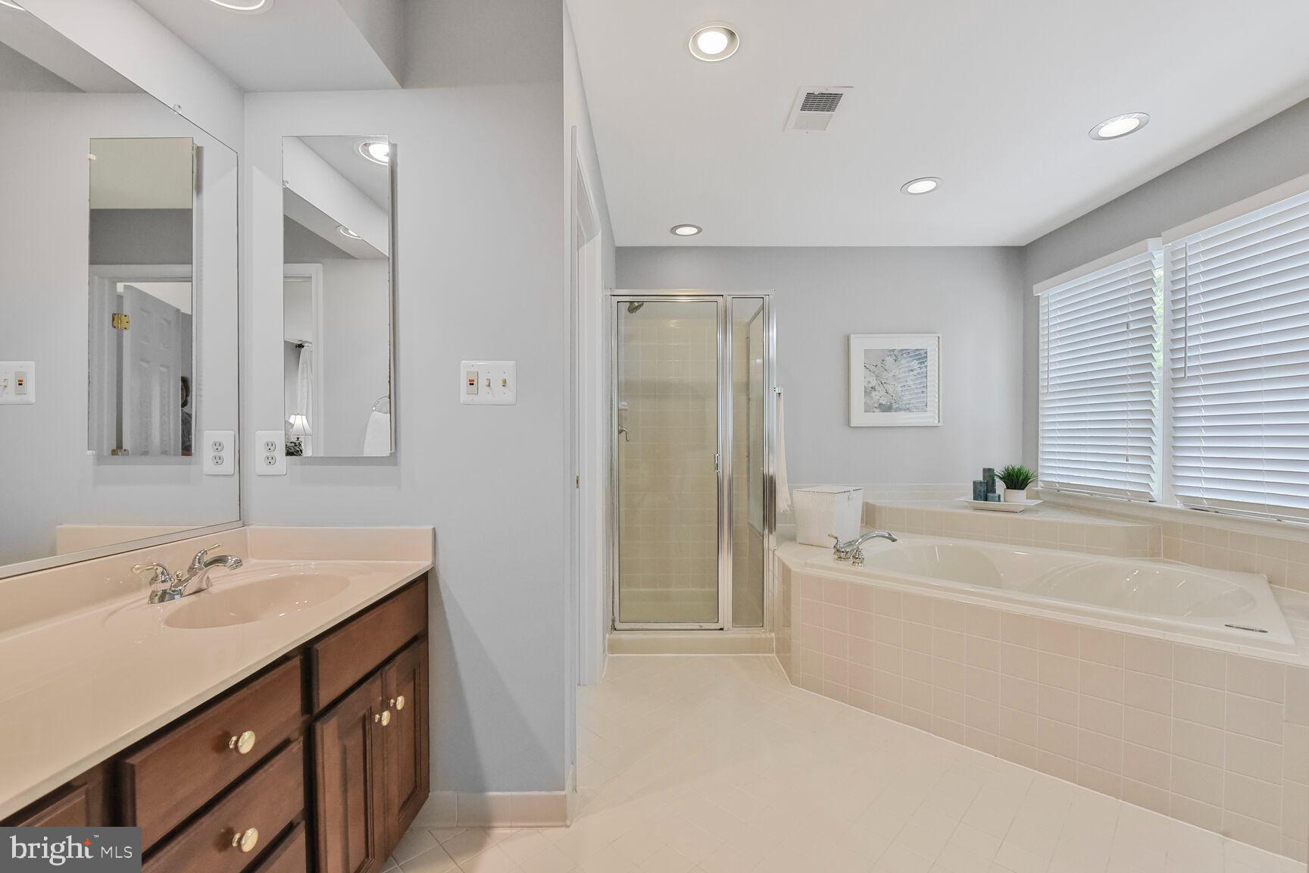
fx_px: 545
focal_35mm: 15
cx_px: 654
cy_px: 436
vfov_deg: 77.3
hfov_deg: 100.4
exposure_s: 1/125
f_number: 7.1
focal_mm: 15
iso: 3200
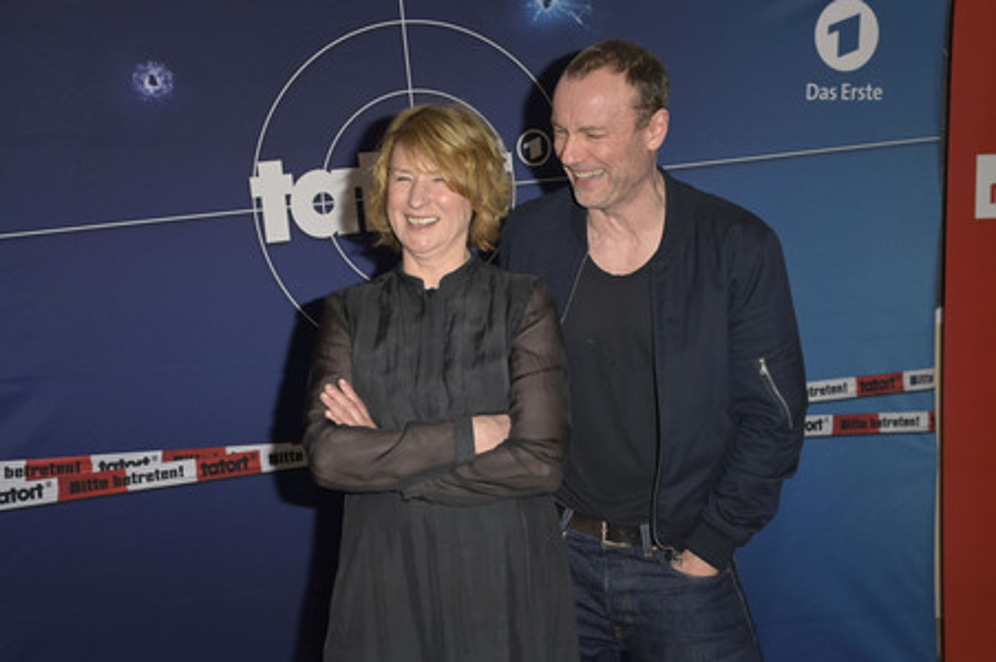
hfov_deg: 39.6
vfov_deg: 27.0
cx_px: 498
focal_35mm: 50
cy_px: 331
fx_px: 1382
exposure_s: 1/250
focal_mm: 50
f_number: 5.6
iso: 640
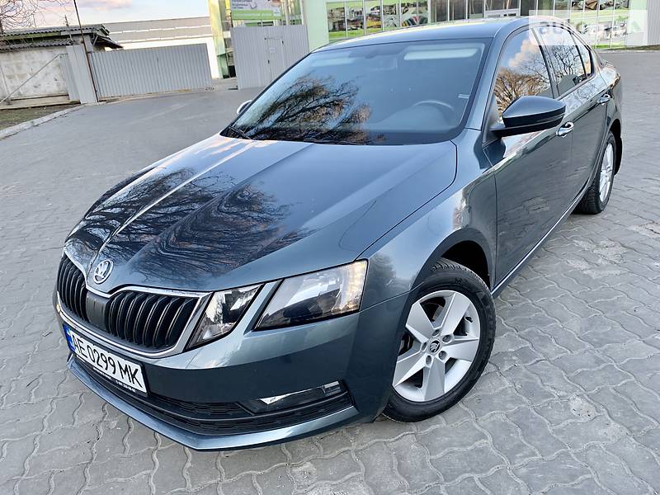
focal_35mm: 26
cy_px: 248
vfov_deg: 53.1
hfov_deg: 67.3
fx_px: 496
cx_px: 330
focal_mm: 4.2
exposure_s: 1/165
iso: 25
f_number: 1.8
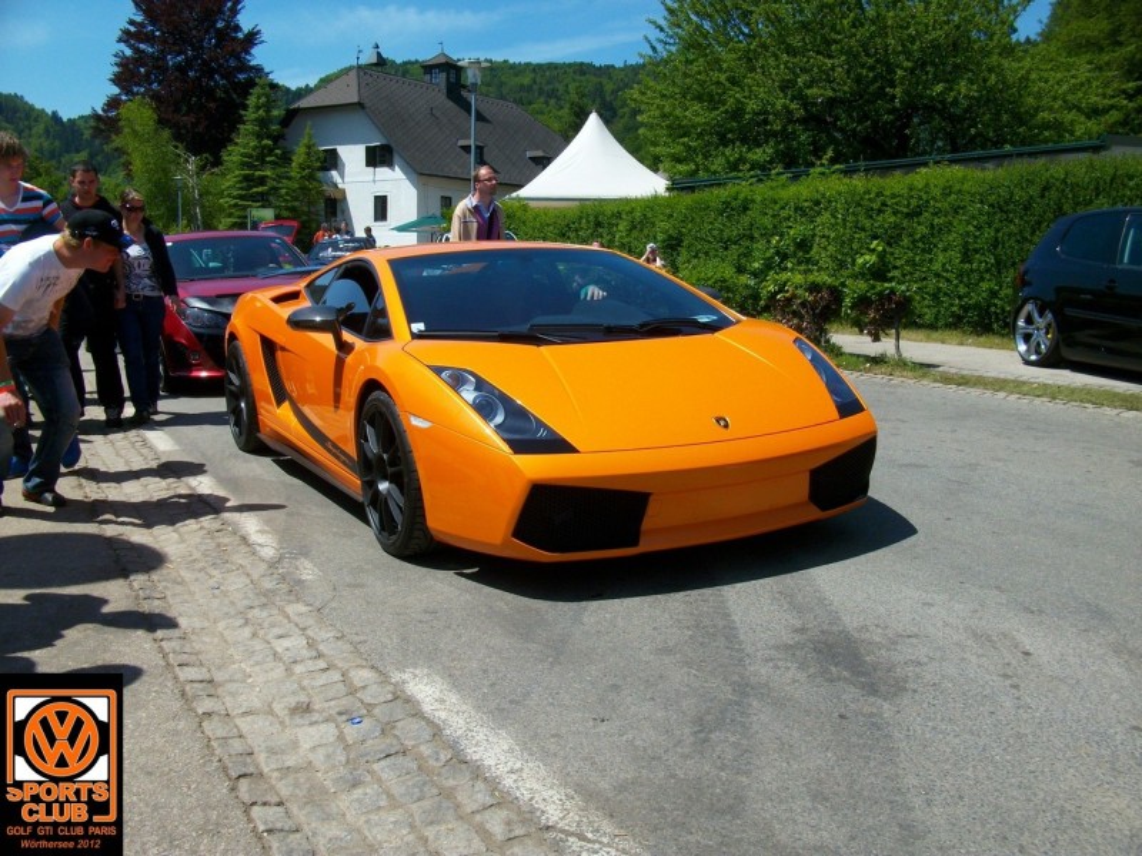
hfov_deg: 54.0
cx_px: 571
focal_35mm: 34
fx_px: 1122
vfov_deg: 41.8
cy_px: 428
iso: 80
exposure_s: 1/405
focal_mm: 5.7
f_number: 5.5
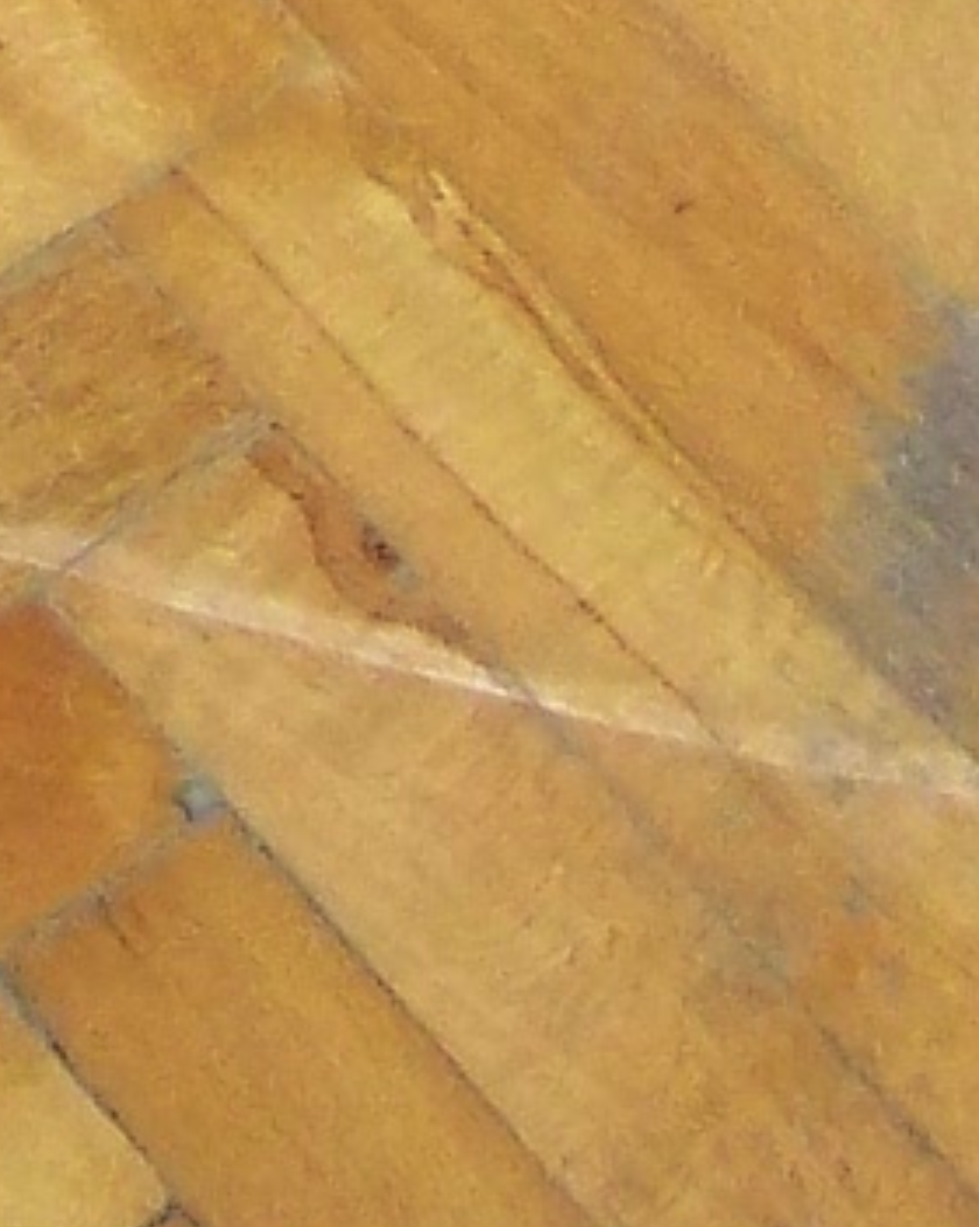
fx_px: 11791
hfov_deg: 4.6
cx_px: -1339
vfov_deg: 5.6
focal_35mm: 325
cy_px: -2416
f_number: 2.8
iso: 200
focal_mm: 6.3
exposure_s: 1/30
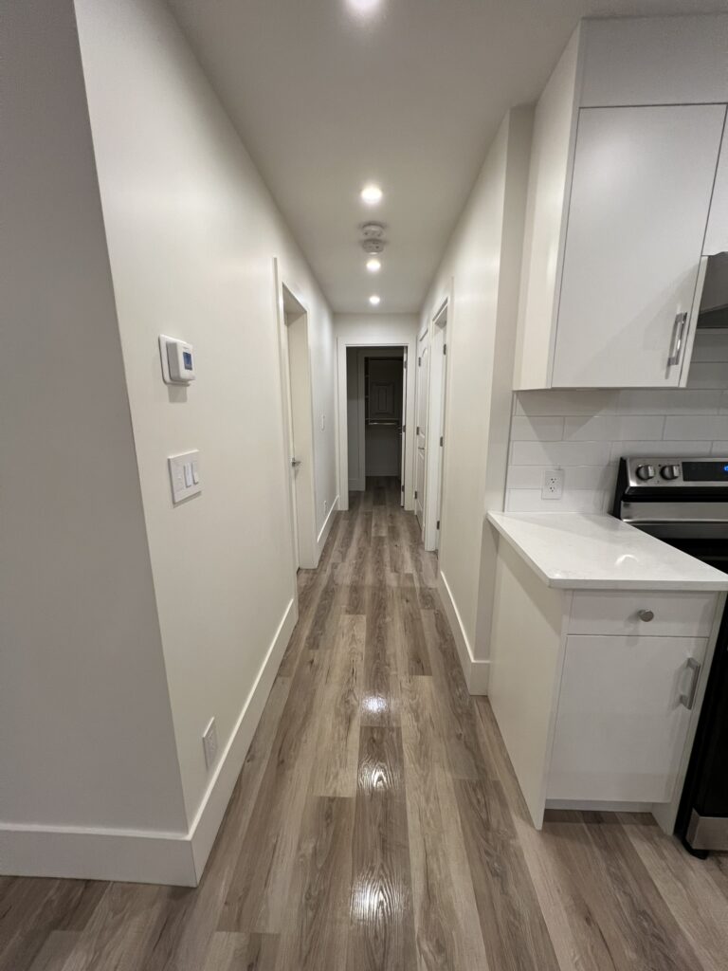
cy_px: 486
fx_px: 365
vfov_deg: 106.2
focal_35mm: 13
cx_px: 364
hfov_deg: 89.9
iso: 200
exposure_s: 1/120
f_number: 1.8
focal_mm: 1.57
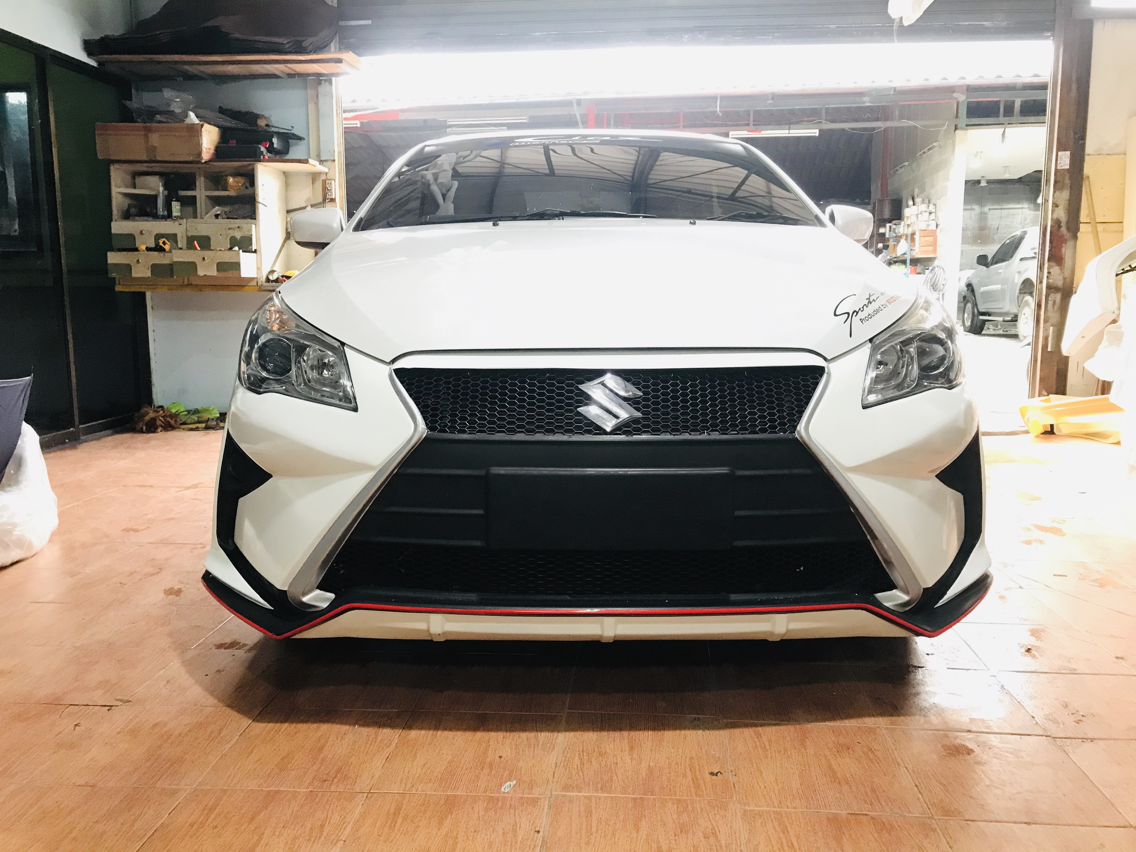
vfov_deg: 49.7
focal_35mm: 28
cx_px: 568
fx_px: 919
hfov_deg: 63.4
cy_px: 426
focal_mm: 3.99
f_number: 1.8
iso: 64
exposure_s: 1/17
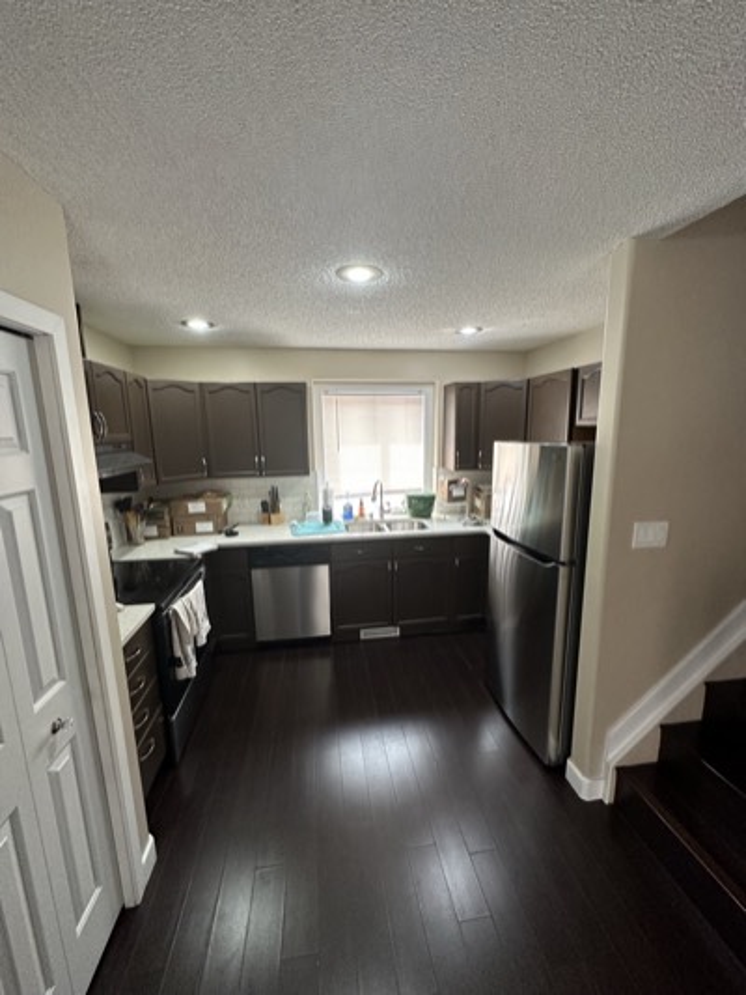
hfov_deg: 85.7
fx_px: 402
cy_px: 498
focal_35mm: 14
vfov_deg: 102.1
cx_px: 373
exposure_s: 1/120
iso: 200
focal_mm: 2.22
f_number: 2.2
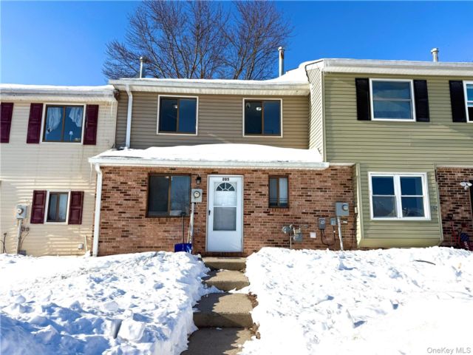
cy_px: 178
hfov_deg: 71.6
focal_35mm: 24
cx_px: 236
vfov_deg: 56.8
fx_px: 328
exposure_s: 1/10309
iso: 80
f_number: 1.78
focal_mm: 6.76
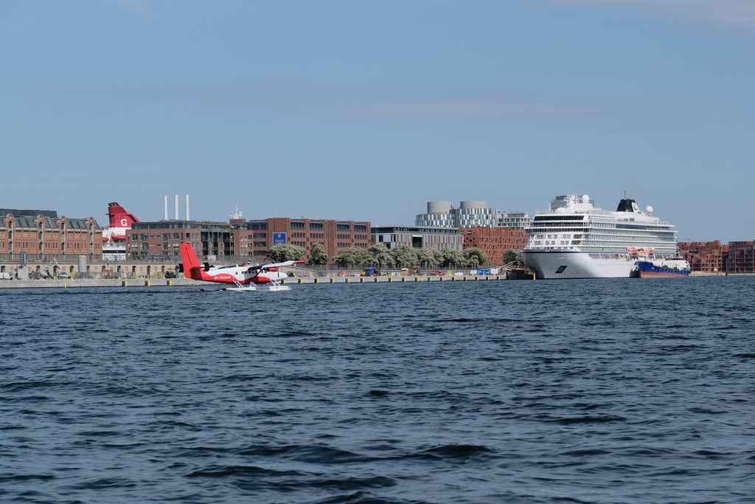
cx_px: 378
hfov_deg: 19.5
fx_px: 2202
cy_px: 252
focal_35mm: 105
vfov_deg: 13.0
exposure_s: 1/2400
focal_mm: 70
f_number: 8
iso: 640
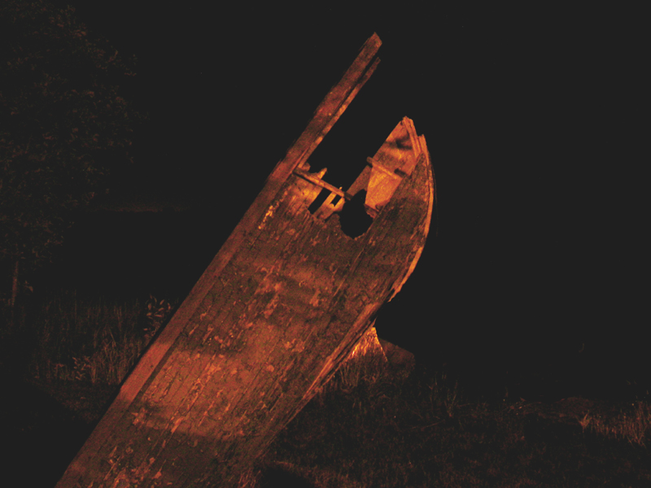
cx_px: 326
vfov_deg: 37.7
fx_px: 715
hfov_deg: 49.0
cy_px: 244
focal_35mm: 38
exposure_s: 9.17
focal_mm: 7.85
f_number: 2.6
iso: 200
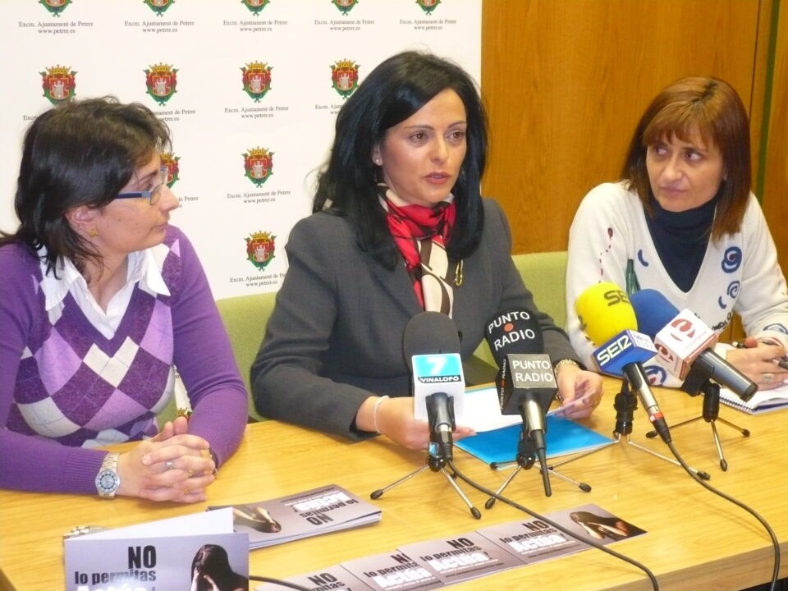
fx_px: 1502
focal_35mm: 66
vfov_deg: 22.3
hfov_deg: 29.4
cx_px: 394
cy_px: 296
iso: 400
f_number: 3.9
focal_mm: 10.9
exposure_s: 1/30
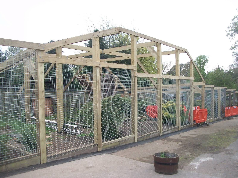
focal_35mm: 32
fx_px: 220
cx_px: 119
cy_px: 89
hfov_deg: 56.8
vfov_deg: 44.2
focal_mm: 5.7
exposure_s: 1/500
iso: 151
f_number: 2.9
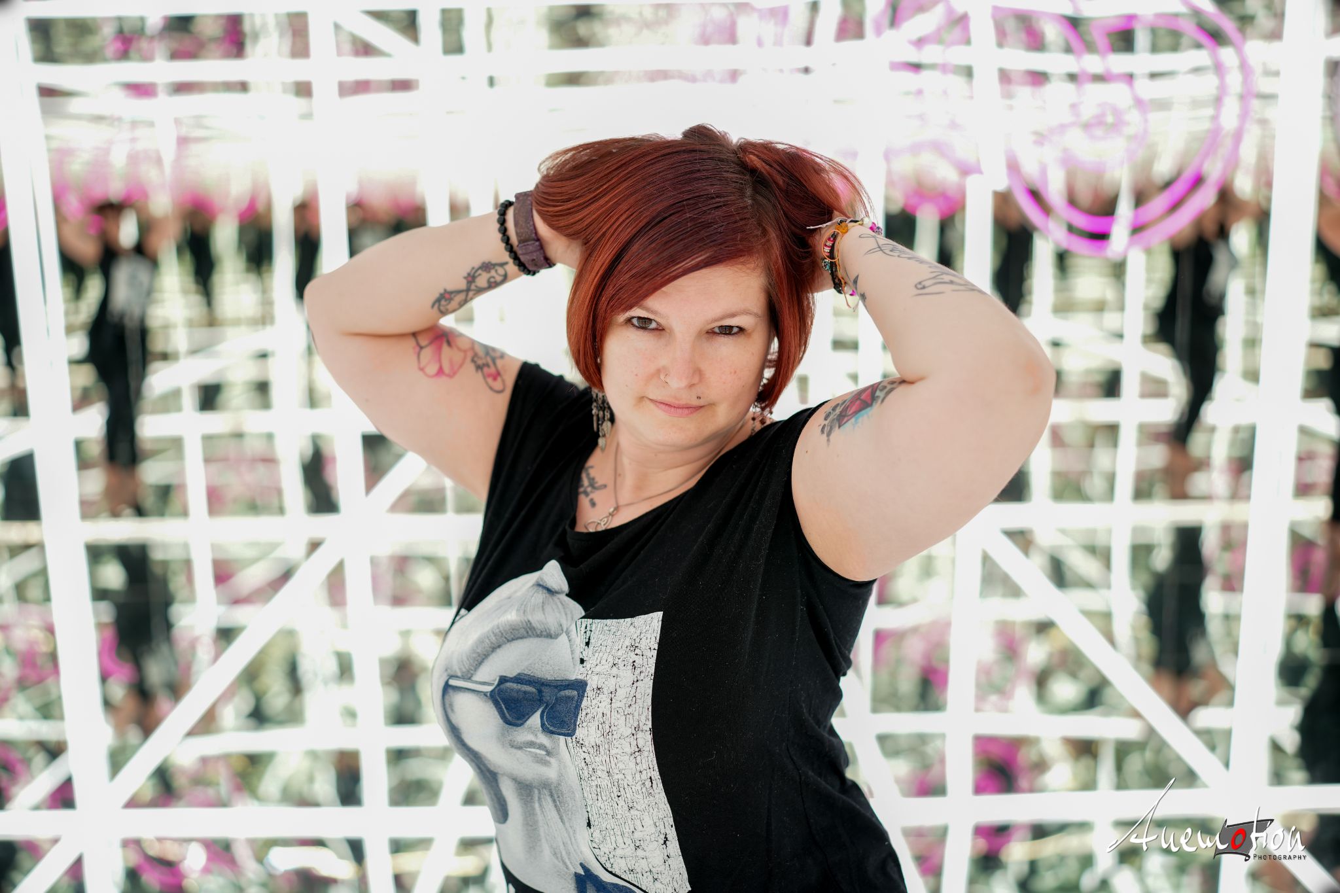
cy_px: 446
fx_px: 1303
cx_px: 670
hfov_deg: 54.4
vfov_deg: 37.8
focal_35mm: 35
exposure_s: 1/160
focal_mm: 35
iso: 100
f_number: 1.6
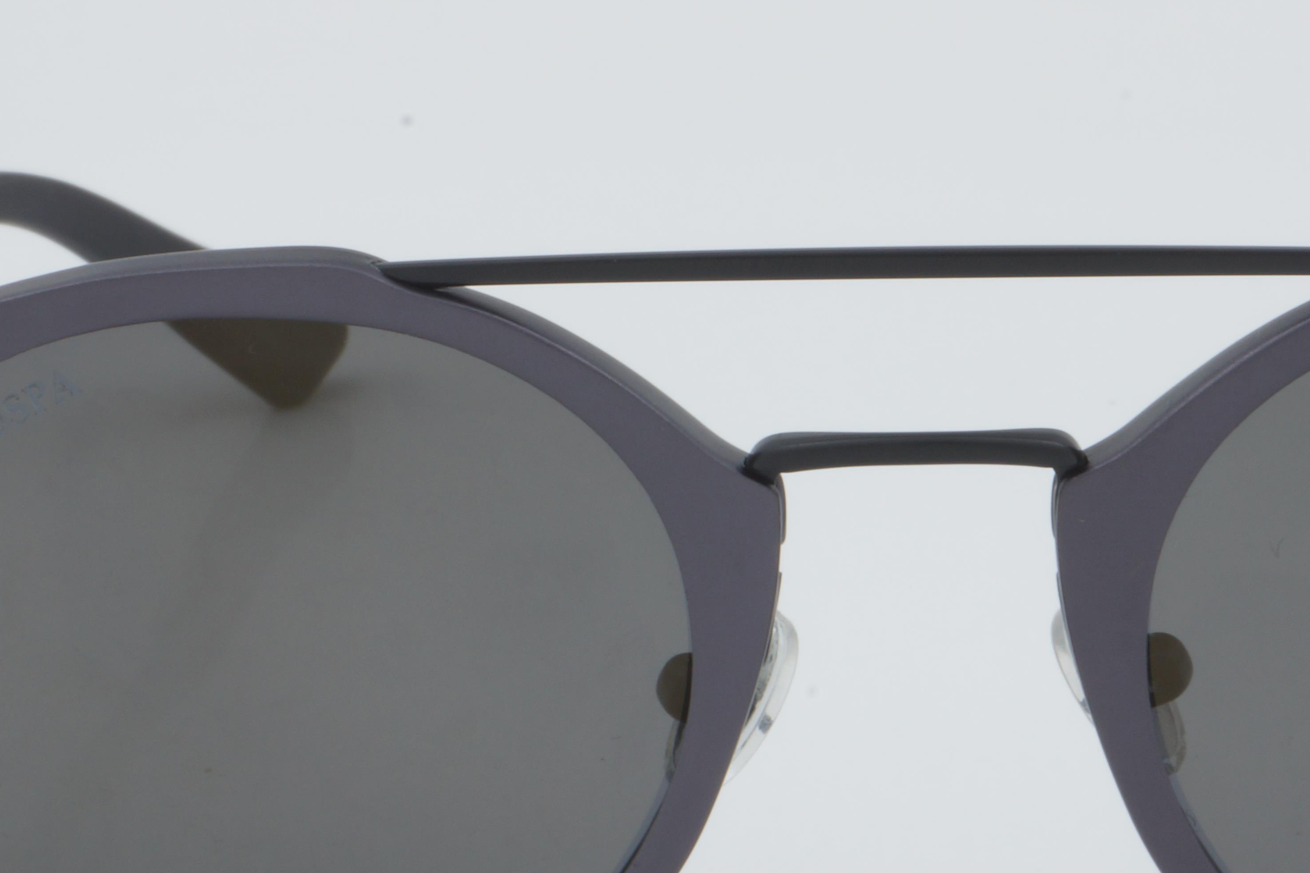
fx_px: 6114
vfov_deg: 8.2
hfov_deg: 12.2
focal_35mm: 168
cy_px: 621
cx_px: 896
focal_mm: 55
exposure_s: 1/3
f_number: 32
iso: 100
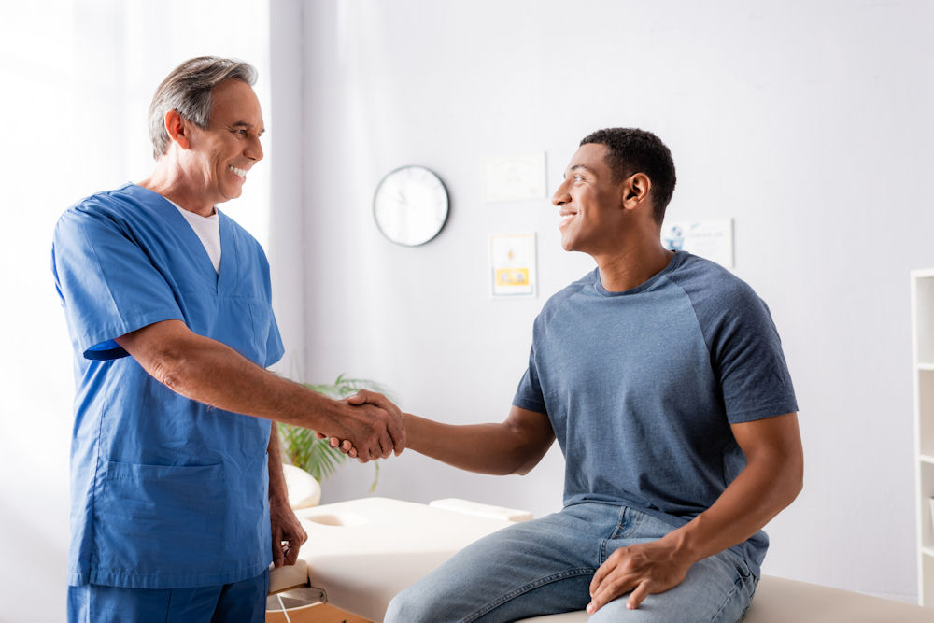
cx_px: 467
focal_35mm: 35
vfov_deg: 37.9
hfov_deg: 54.4
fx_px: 908
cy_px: 312
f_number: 2.8
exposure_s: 1/200
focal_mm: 35
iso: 125
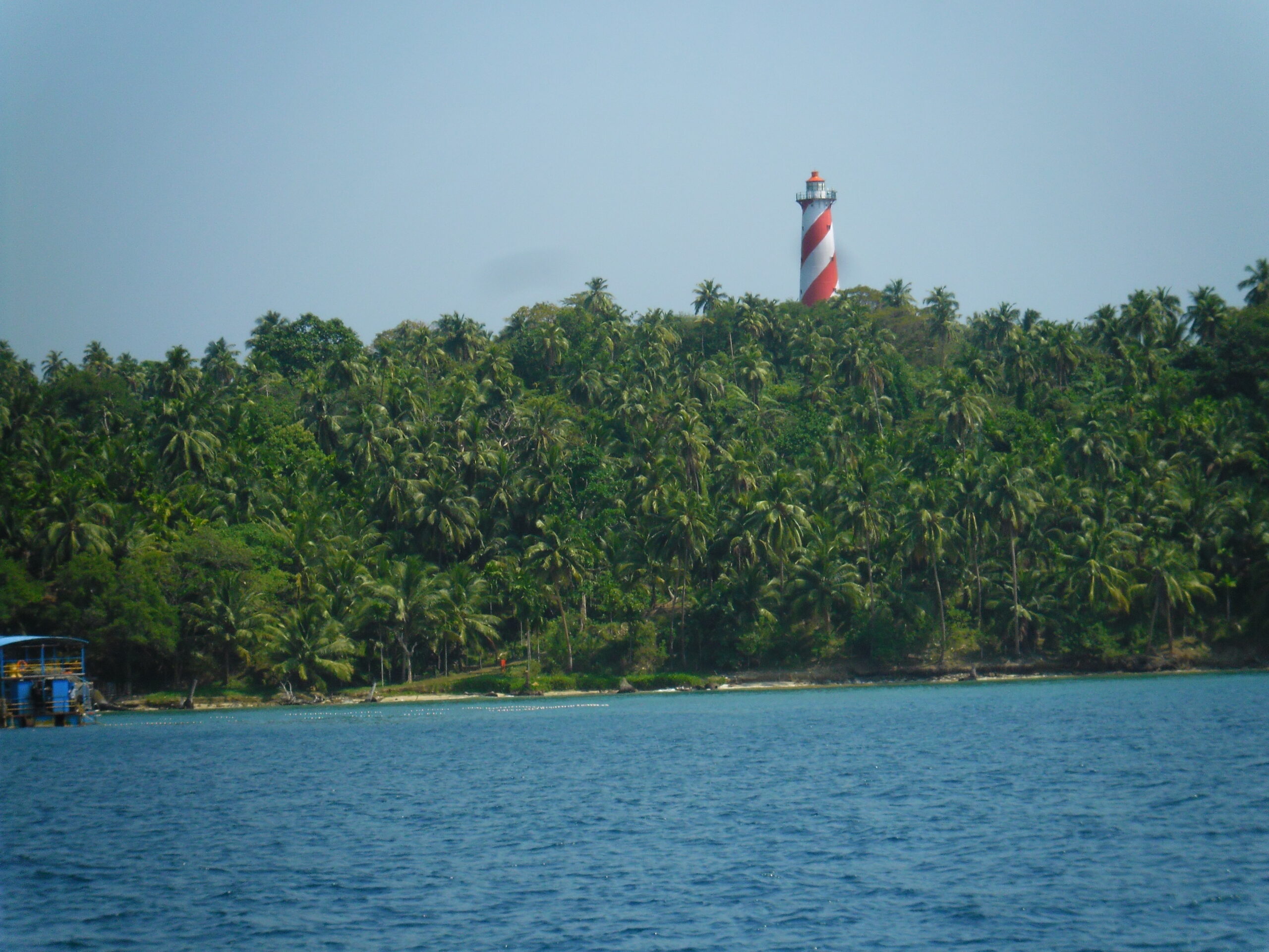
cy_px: 476
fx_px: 4949
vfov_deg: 11.0
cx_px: 634
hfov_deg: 14.6
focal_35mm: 135
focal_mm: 24.5
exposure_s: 1/412
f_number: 5.9
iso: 80
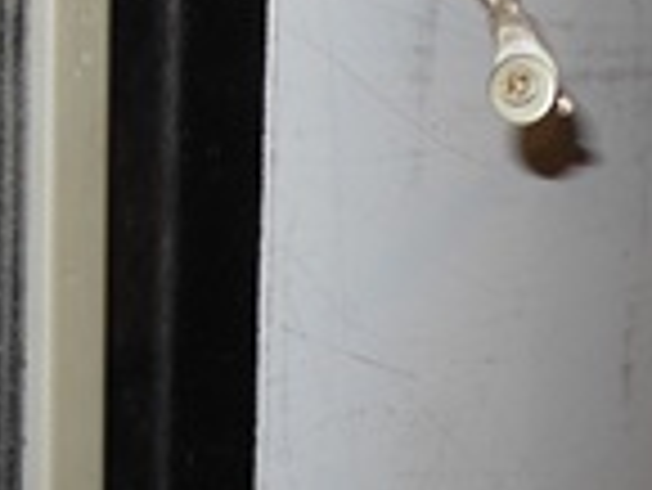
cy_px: 364
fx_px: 1923
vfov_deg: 14.5
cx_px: 665
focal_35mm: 102
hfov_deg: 18.7
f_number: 3.5
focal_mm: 6
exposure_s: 1/30
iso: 125
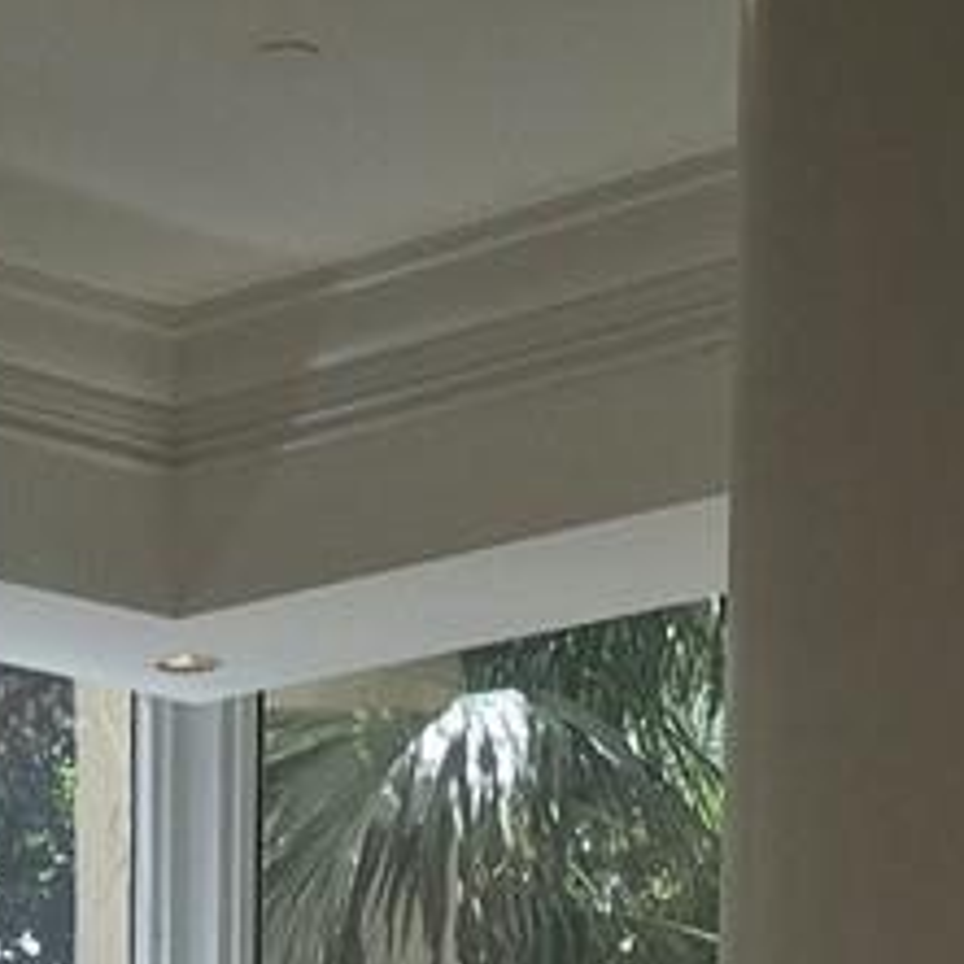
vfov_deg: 10.8
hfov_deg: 11.9
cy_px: 1980
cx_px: 284
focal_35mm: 147
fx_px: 4632
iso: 40
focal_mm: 5.4
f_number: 1.8
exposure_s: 1/120
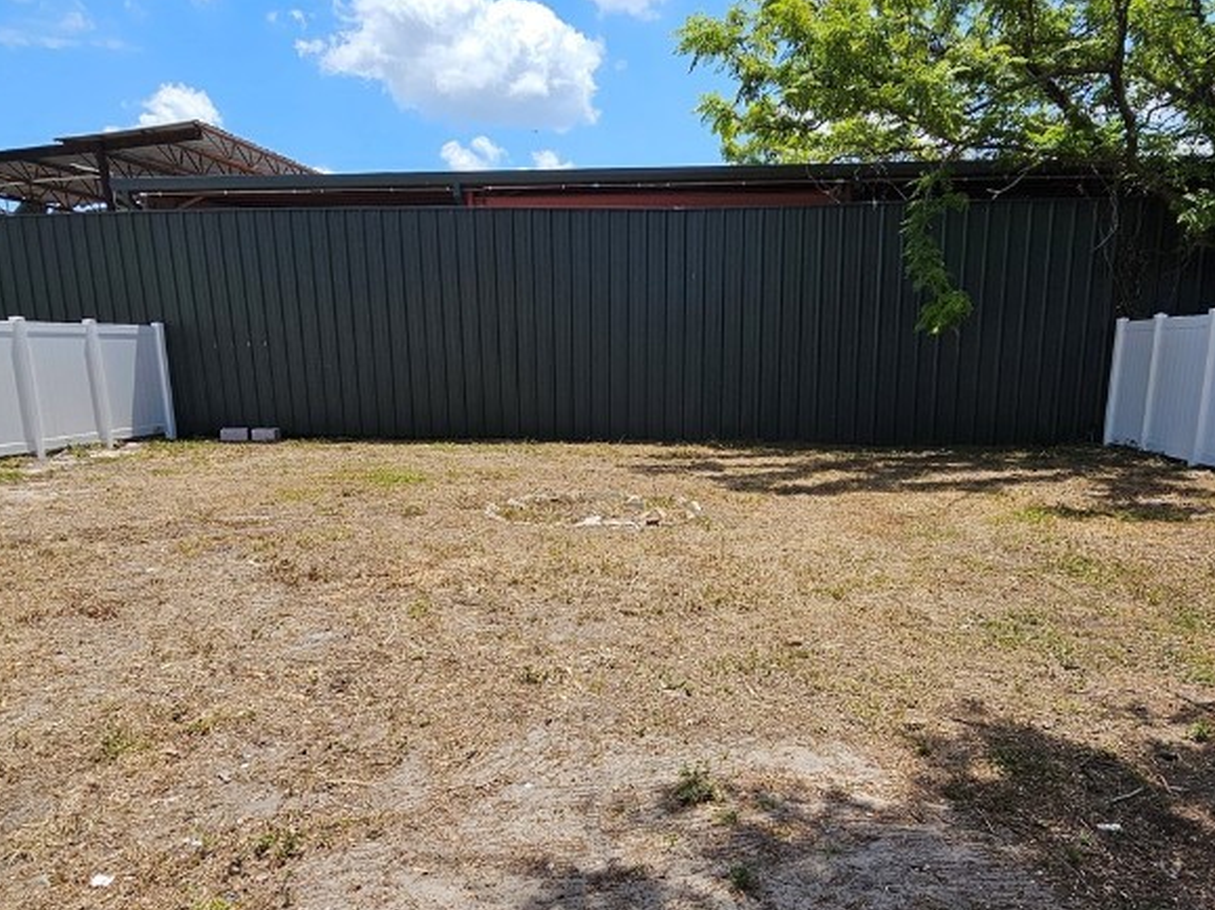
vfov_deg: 58.4
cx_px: 644
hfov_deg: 73.9
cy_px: 549
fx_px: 807
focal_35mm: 23
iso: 50
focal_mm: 2.2
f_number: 2.2
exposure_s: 1/1884
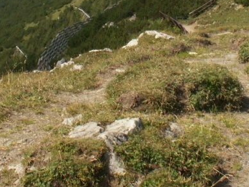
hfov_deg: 19.4
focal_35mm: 101
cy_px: -45
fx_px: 727
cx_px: 113
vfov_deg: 14.2
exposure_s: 1/125
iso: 50
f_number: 8
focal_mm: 6.37
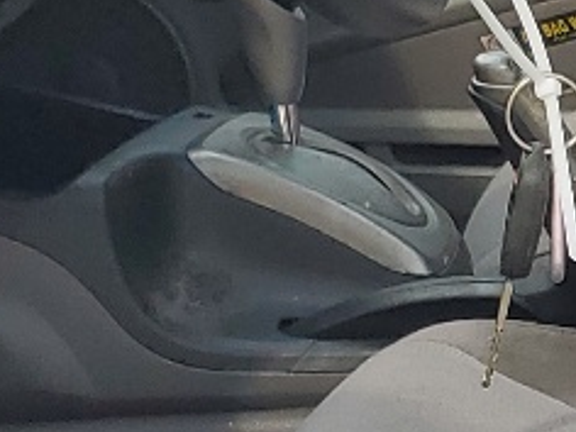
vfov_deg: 8.4
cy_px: 81
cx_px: 786
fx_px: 2929
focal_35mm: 176
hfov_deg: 10.9
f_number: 1.5
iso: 50
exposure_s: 1/588
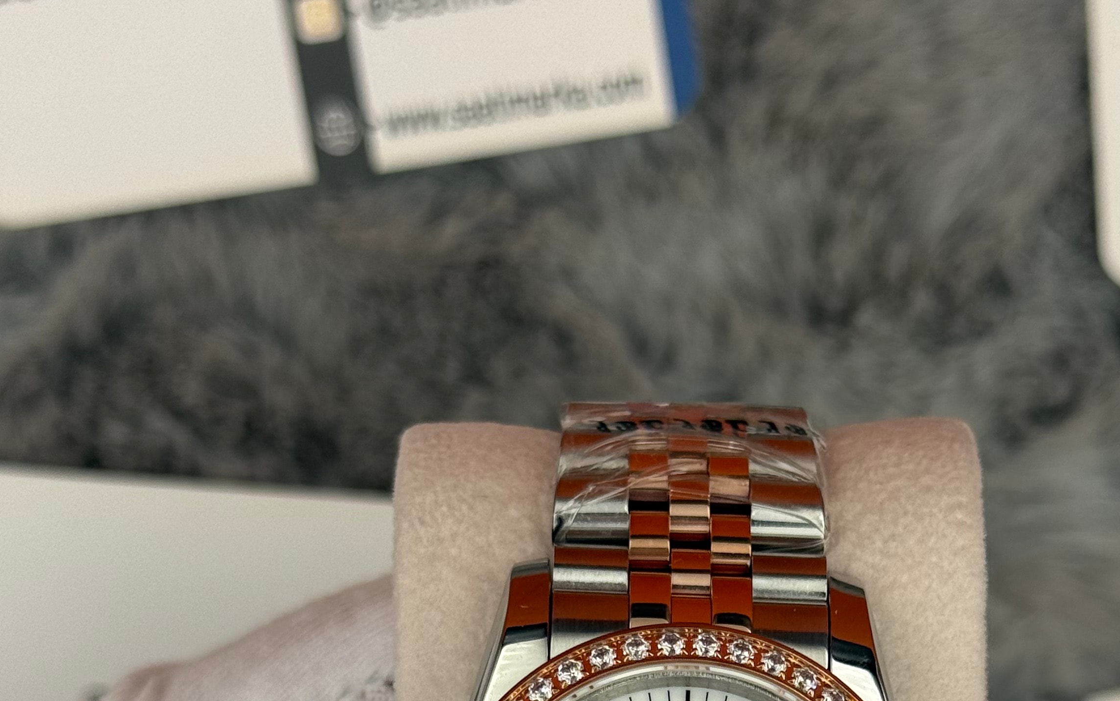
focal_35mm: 90
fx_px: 2747
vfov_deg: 14.0
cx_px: 687
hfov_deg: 23.0
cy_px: 880
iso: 64
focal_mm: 6.76
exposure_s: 1/1041
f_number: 1.78
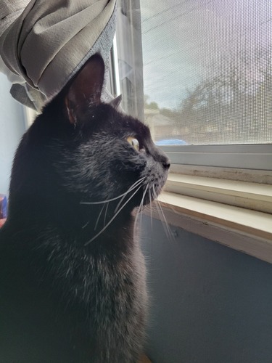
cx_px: 136
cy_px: 182
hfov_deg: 53.1
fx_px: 272
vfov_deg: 67.3
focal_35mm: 26
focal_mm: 5.4
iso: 250
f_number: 1.8
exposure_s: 1/120
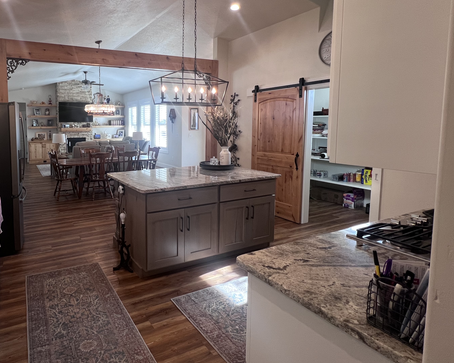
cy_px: 147
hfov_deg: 78.4
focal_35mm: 19
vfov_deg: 70.2
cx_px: 126
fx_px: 255
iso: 125
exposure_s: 1/120
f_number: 1.8
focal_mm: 1.57
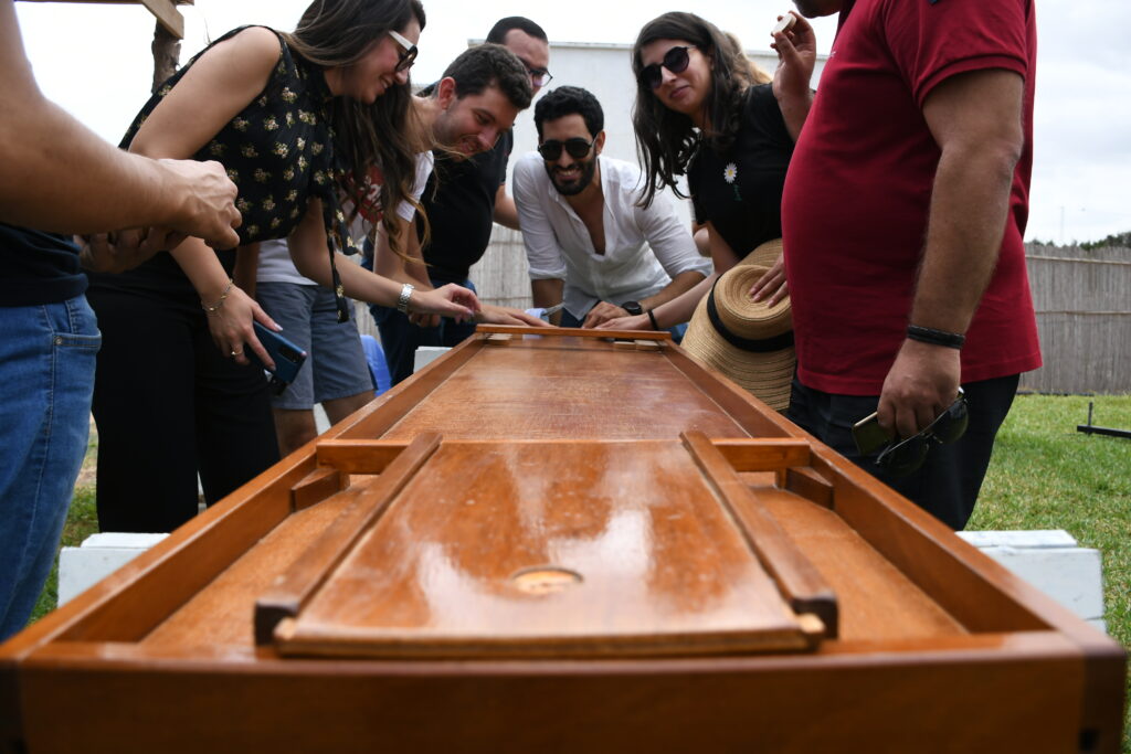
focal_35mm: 27
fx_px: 848
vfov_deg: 47.9
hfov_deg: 67.4
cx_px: 566
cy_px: 377
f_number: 4.5
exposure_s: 1/320
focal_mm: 18
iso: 100
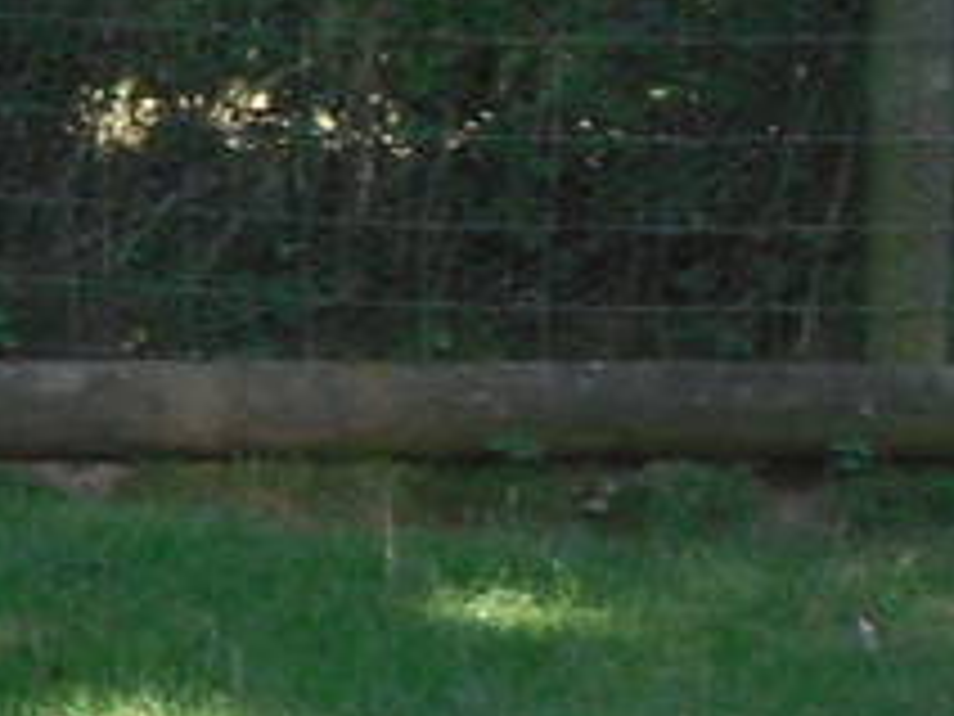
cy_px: 342
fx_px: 21855
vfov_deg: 1.9
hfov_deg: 2.5
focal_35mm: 793
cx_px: 824
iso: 100
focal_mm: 18.9
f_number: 5.6
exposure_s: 1/90
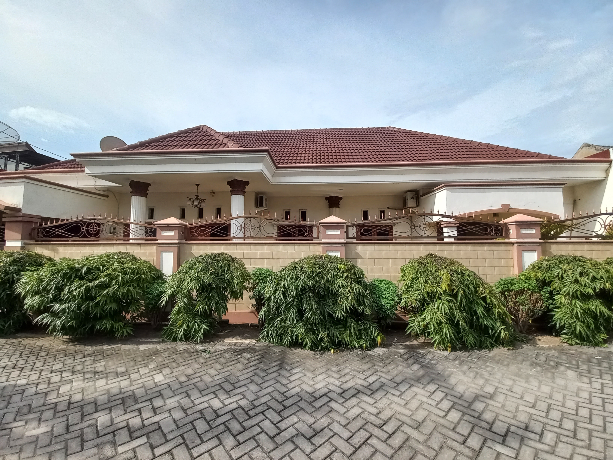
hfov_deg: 106.2
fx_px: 230
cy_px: 230
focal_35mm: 13
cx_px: 306
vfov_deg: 89.9
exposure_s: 1/1147
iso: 40
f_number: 2.2
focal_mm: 1.42
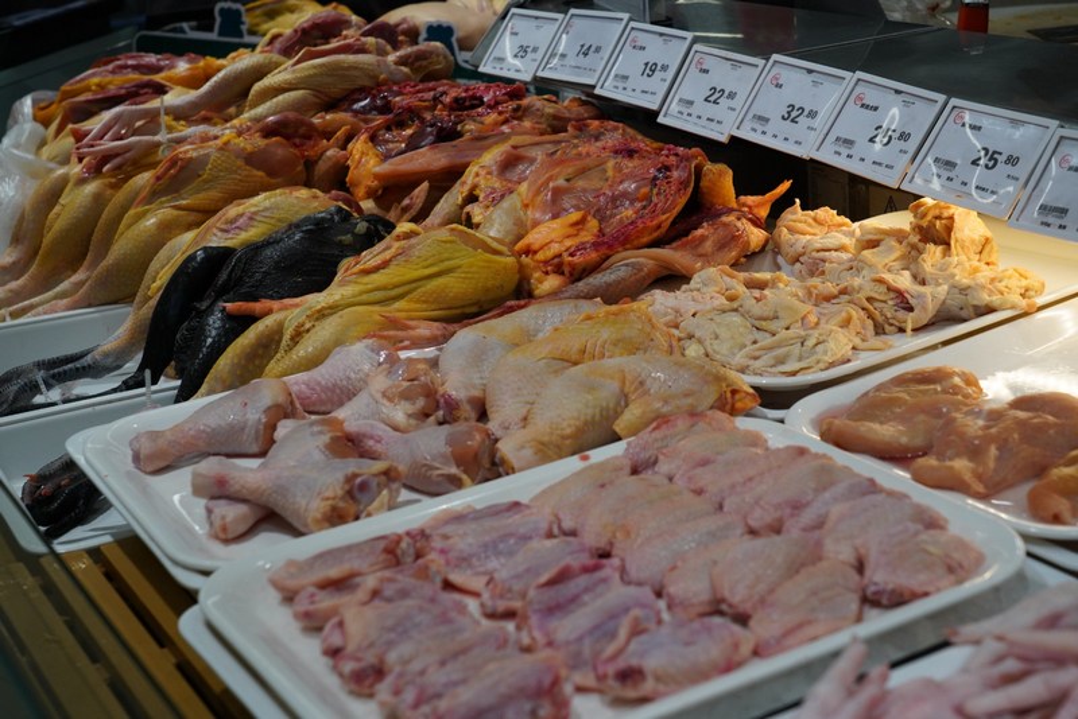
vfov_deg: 24.6
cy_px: 360
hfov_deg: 36.2
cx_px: 539
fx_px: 1647
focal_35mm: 55
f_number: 8
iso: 1600
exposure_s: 1/500
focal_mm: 55
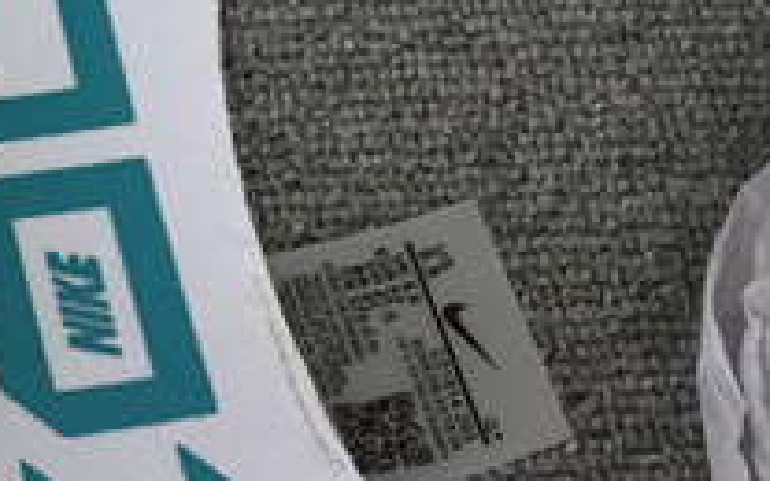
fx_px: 2980
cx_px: -226
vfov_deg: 9.2
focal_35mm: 142
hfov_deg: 14.1
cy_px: -9
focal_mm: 3.3
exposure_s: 1/240
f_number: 2.4
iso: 25
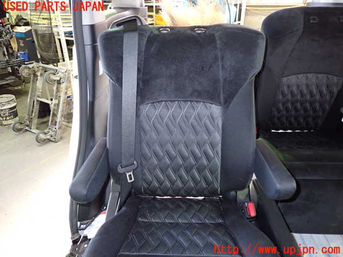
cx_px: 172
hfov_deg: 69.4
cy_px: 128
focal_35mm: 25
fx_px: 248
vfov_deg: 54.9
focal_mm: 4.5
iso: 640
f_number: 2
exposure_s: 1/30
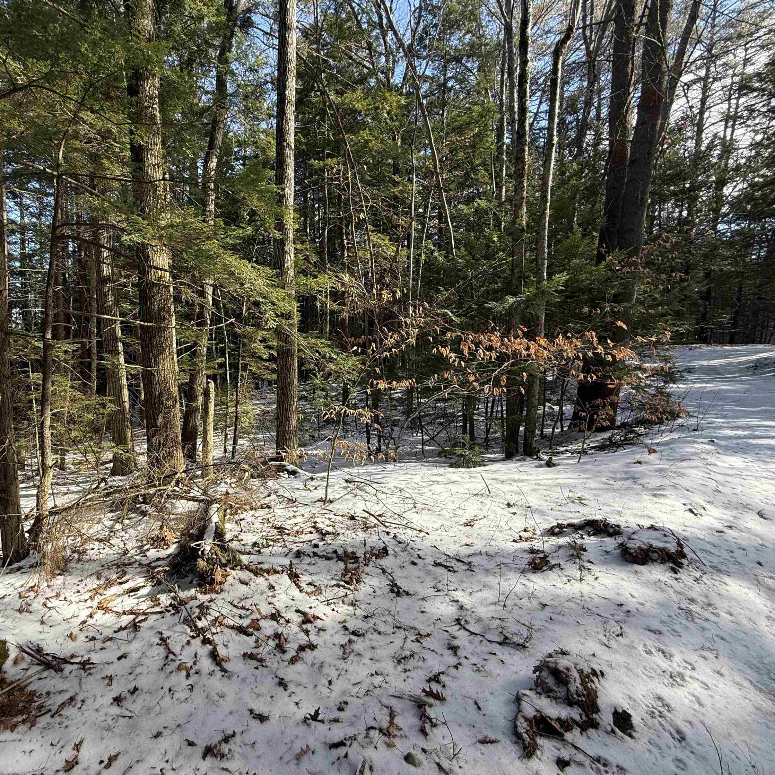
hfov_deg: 82.5
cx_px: 294
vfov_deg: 84.0
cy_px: 395
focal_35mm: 17
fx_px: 431
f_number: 2.2
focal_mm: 2.22
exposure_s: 1/319
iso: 50
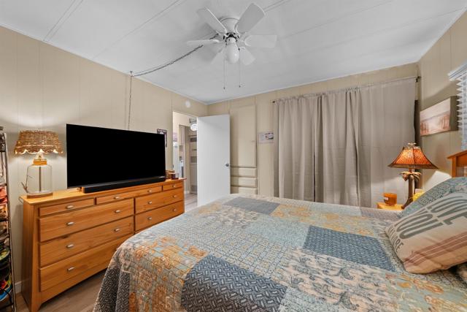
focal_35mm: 13
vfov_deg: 85.5
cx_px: 234
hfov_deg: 108.3
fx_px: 169
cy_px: 156
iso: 250
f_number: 8
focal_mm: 13
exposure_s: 2
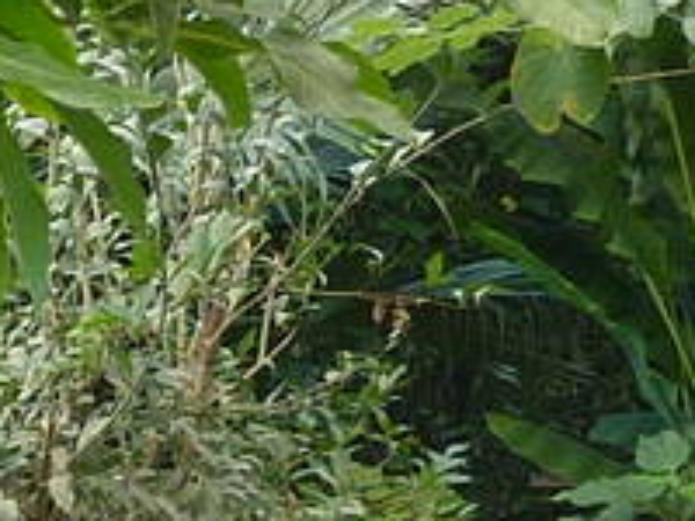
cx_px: 132
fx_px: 4015
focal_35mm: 200
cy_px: 518
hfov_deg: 9.9
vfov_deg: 7.4
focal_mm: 4.1
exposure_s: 1/30
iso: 80
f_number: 3.3
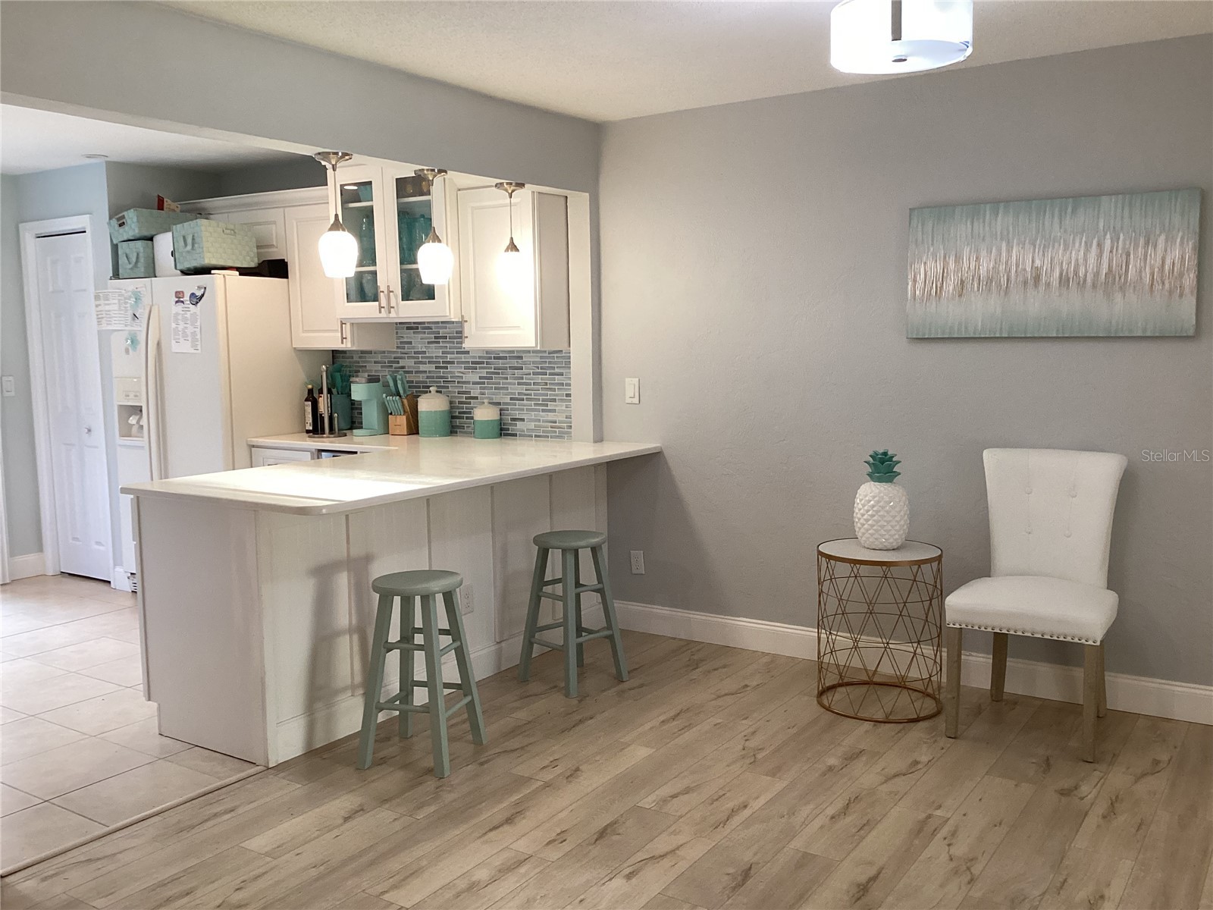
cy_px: 455
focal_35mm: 31
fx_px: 1086
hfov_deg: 58.4
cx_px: 606
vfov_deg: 45.4
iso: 200
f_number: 2.4
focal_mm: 3.3
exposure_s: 1/50
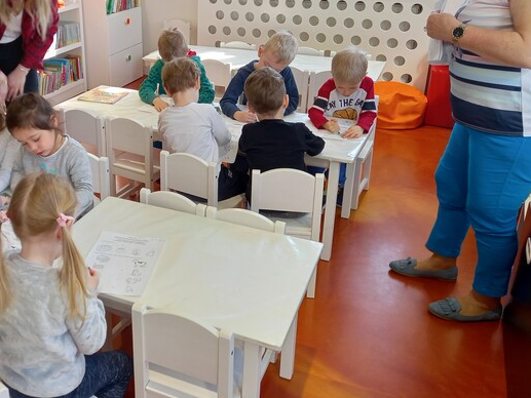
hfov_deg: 47.8
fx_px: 583
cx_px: 159
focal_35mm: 38
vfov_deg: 37.4
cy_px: 143
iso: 64
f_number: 2
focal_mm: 4.6
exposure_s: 1/50
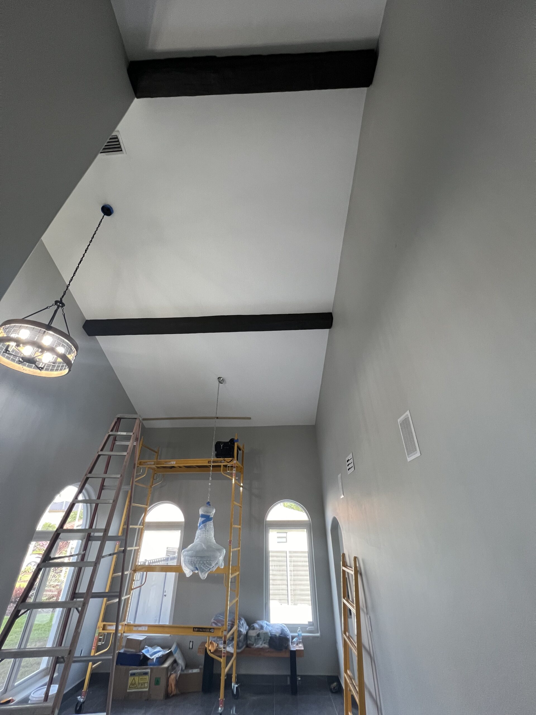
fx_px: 268
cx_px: 268
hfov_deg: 89.9
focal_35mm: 13
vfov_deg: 106.2
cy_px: 358
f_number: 1.8
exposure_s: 1/120
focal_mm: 1.57
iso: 250
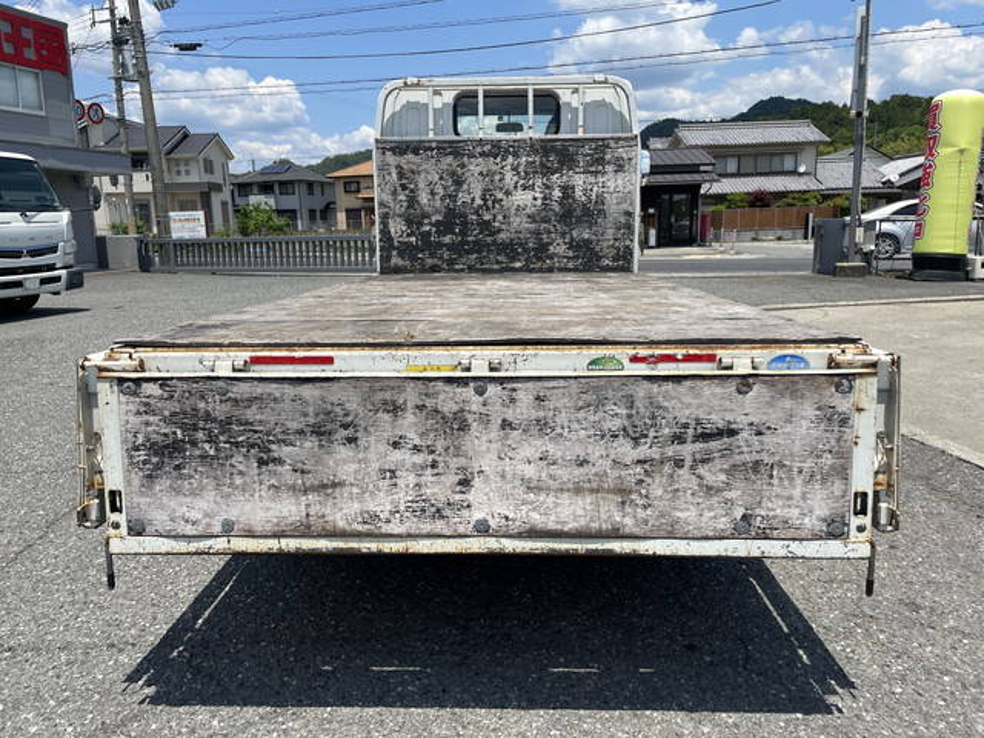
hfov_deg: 67.3
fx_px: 739
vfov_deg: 53.1
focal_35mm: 26
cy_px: 369
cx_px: 492
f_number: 1.6
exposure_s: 1/4132
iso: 32
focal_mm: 4.2
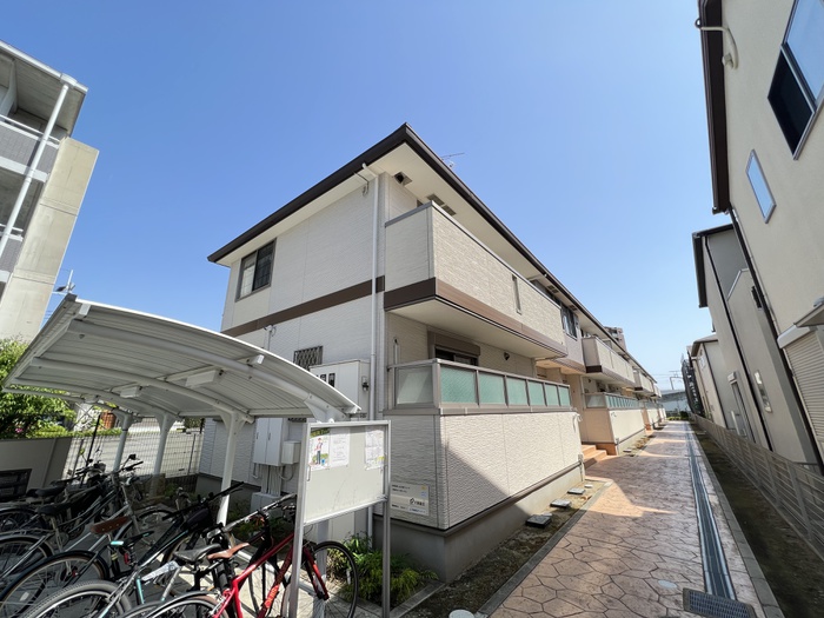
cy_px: 309
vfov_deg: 89.9
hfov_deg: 106.2
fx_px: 309
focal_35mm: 13
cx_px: 412
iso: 32
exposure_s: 1/853
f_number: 1.8
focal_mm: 1.57
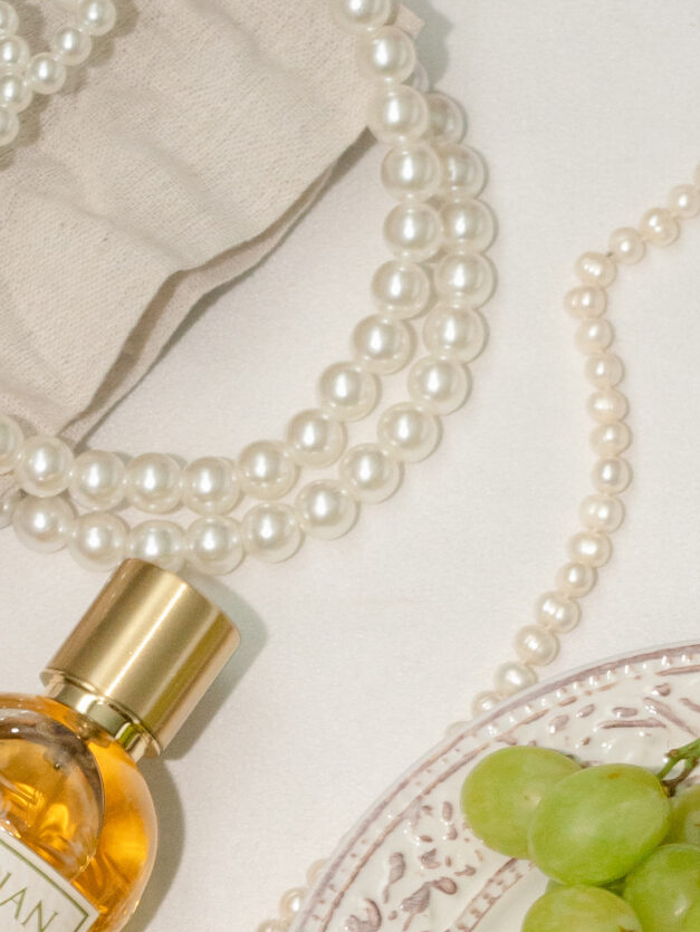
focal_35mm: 221
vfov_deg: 8.8
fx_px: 5954
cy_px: 1193
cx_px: 658
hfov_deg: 6.7
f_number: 8
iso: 1000
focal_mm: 50
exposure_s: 1/60
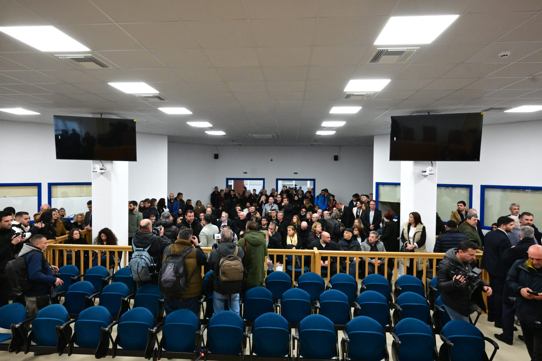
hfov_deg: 82.6
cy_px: 180
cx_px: 271
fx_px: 309
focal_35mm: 20
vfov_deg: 60.7
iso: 8000
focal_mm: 20.5
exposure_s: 1/200
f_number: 5
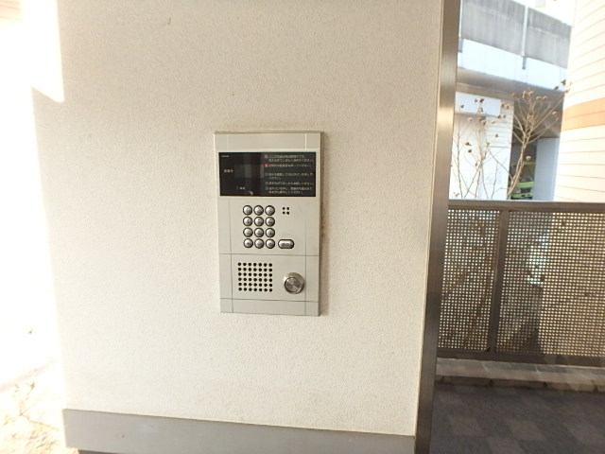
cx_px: 302
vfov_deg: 63.4
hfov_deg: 79.0
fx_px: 367
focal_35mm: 21
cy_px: 227
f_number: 3.5
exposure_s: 1/250
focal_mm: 3.7
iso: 640
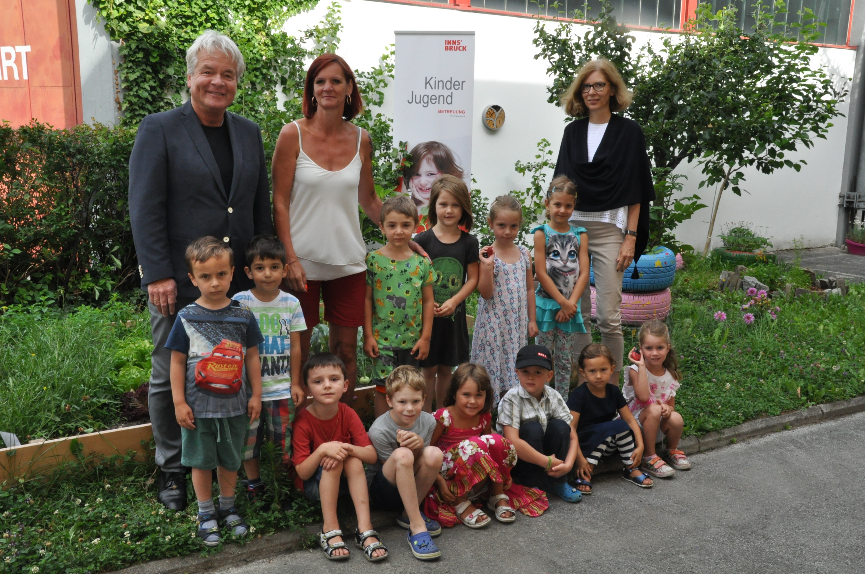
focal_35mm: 38
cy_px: 287
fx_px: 900
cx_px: 432
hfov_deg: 51.3
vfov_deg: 35.4
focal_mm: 25
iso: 1000
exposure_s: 1/200
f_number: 16
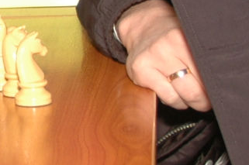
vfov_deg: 5.9
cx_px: -248
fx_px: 1588
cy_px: -100
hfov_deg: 8.5
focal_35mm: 230
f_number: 4
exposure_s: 1/60
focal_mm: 24
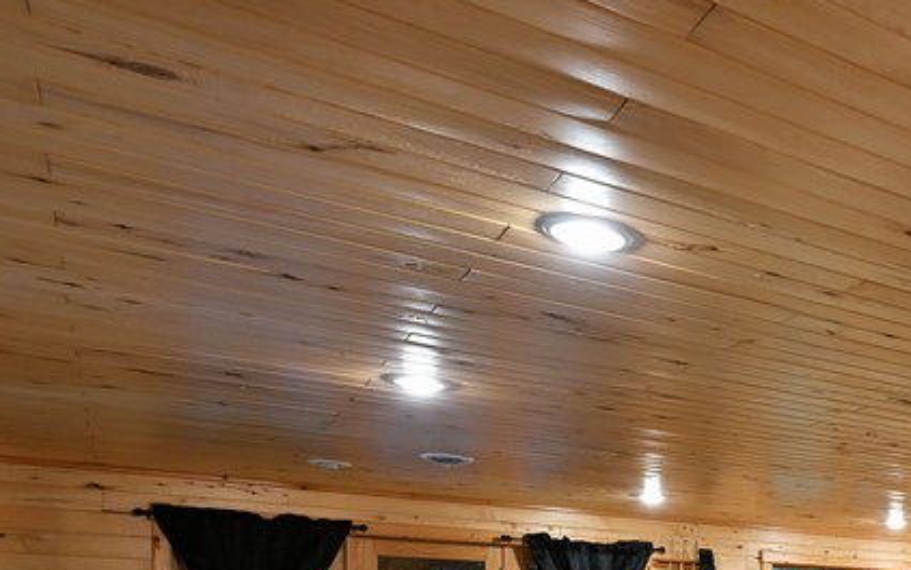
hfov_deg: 37.2
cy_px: 659
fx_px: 1043
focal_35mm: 42
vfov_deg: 27.4
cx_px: 1066
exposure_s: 1/4
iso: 400
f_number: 5.6
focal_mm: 16
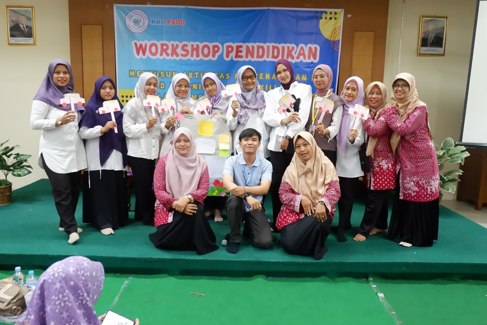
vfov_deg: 45.0
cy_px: 162
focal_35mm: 29
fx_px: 392
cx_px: 244
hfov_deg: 63.7
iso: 3200
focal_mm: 19.2
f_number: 3.8
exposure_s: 1/27
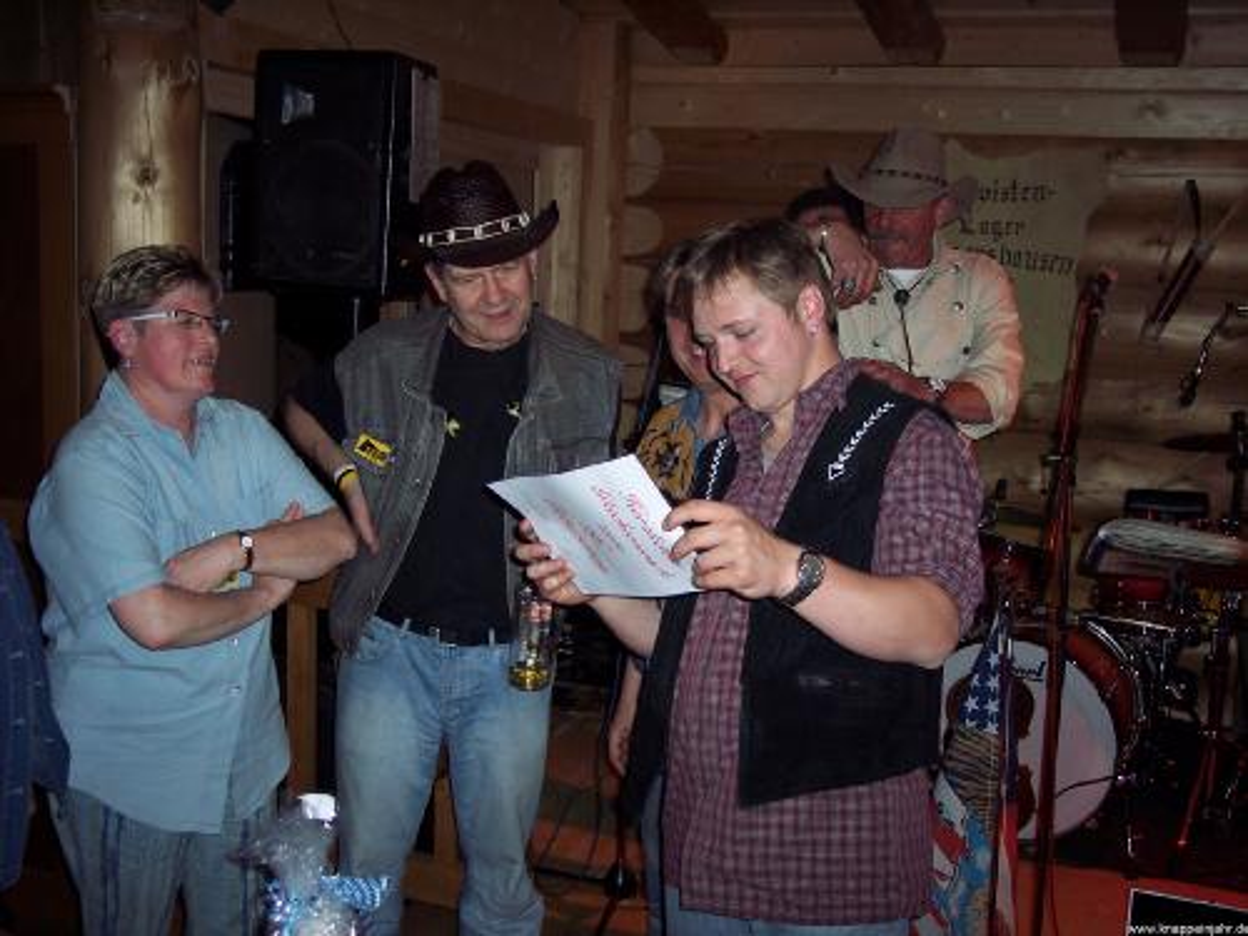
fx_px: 1406
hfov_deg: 47.9
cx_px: 624
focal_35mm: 39
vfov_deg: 36.8
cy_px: 468
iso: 100
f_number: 2.8
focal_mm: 8
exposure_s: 1/60
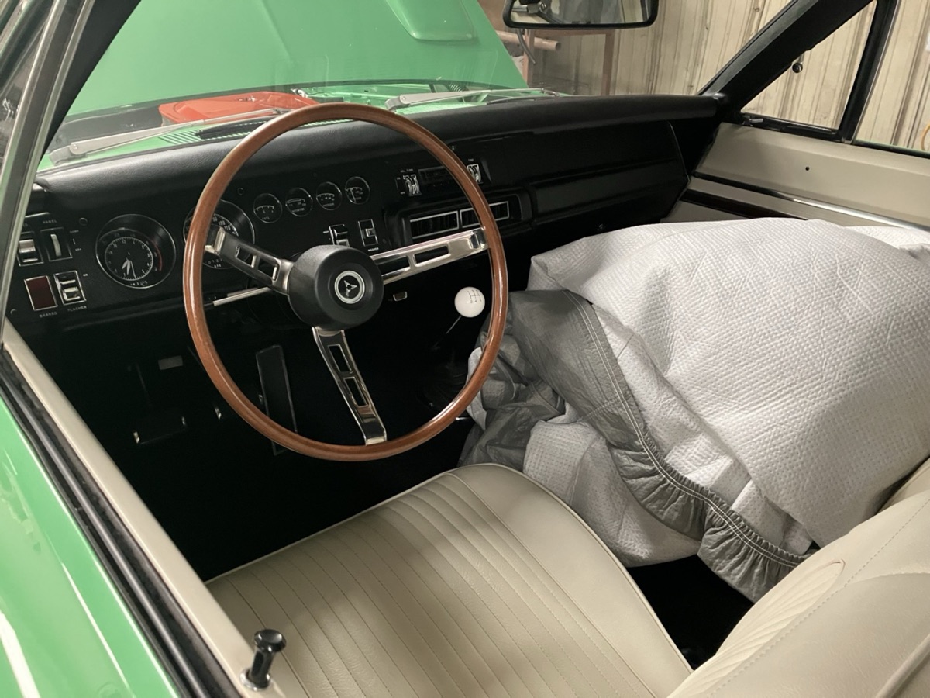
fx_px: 752
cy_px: 349
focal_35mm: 28
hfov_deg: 63.4
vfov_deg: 49.7
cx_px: 465
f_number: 1.8
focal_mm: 3.99
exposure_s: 1/60
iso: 320
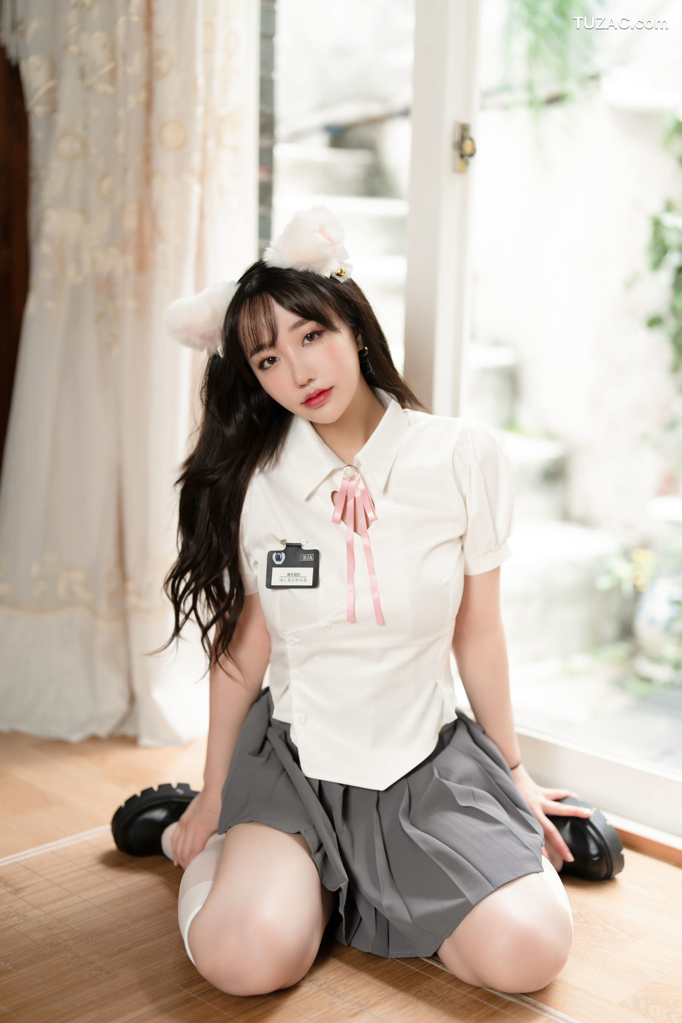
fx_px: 1421
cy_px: 512
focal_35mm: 50
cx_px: 341
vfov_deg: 39.6
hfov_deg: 27.0
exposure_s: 1/200
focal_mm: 50
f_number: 1.4
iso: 64
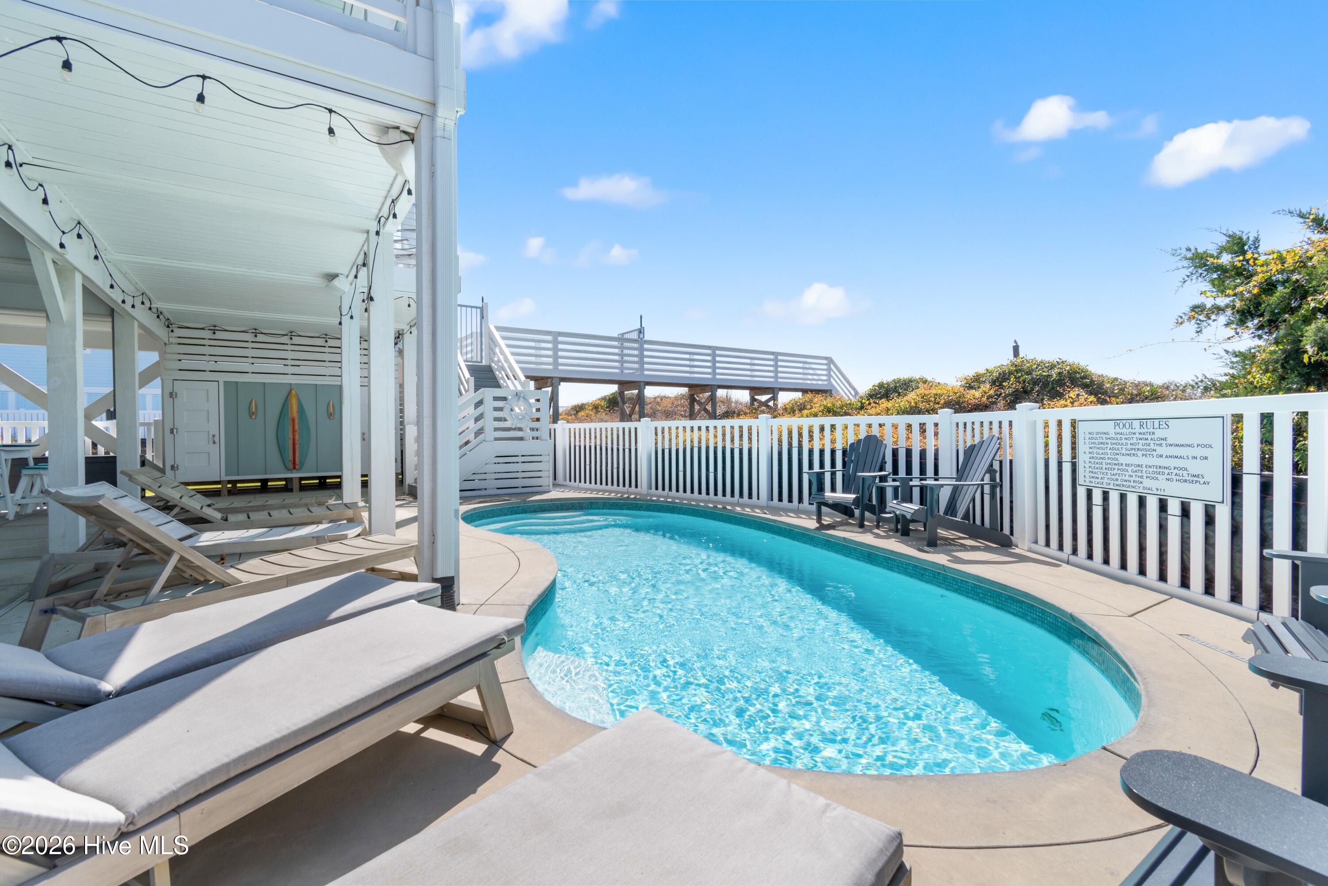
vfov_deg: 77.3
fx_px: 553
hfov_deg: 100.4
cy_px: 443
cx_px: 664
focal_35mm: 15
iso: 100
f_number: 7.1
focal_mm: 10
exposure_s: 1/200
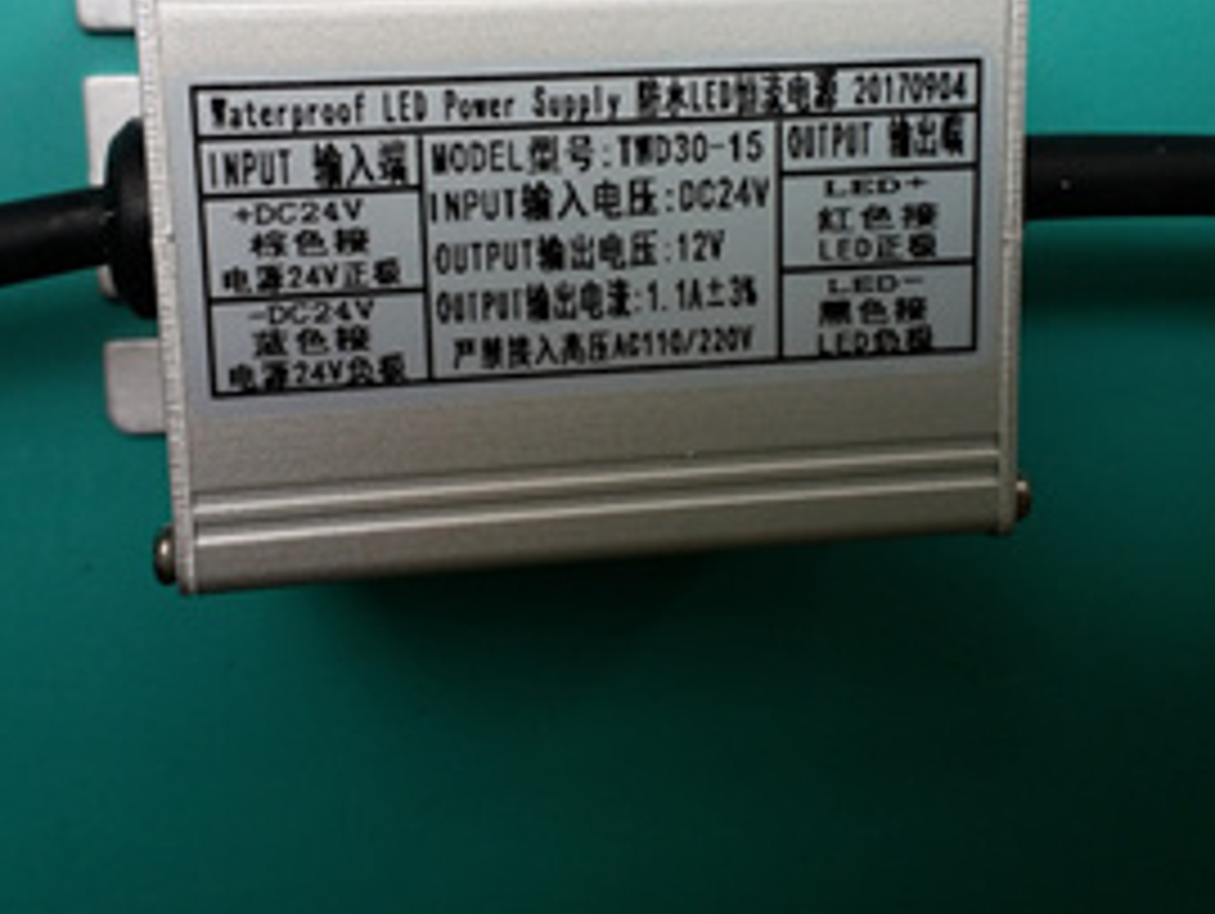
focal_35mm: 44
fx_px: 1546
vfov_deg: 32.2
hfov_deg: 42.9
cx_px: 608
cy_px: 216
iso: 64
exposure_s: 1/50
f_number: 2.09
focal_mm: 3.6
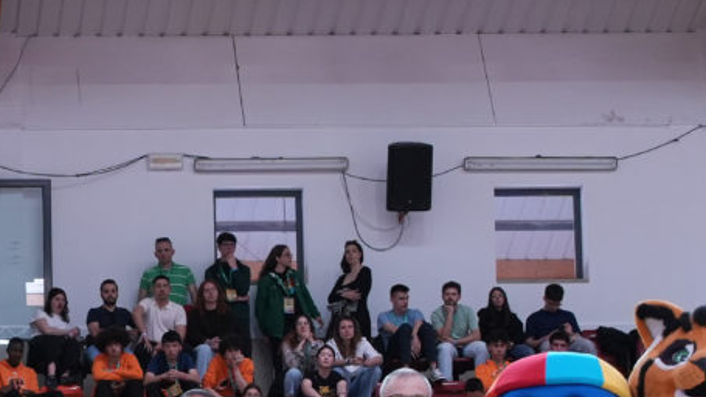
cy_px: 485
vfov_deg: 8.7
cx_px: -160
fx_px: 2584
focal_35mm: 138
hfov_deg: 15.0
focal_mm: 39
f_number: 6.3
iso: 1600
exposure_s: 1/250
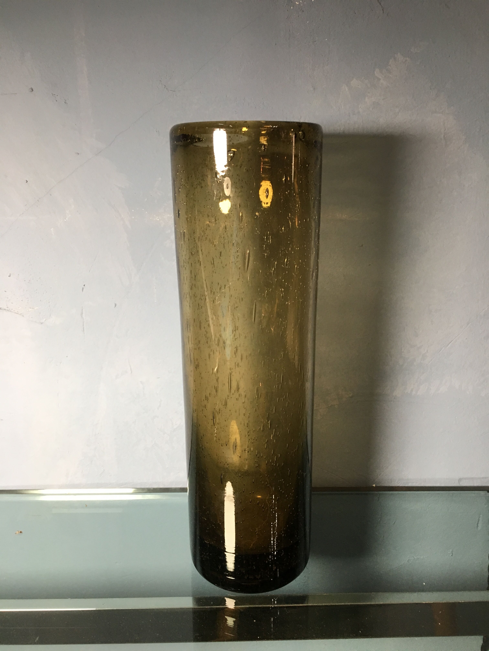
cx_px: 244
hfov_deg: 48.2
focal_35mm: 29
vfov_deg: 61.7
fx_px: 546
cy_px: 326
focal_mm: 4.15
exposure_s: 1/33
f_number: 2.2
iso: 64
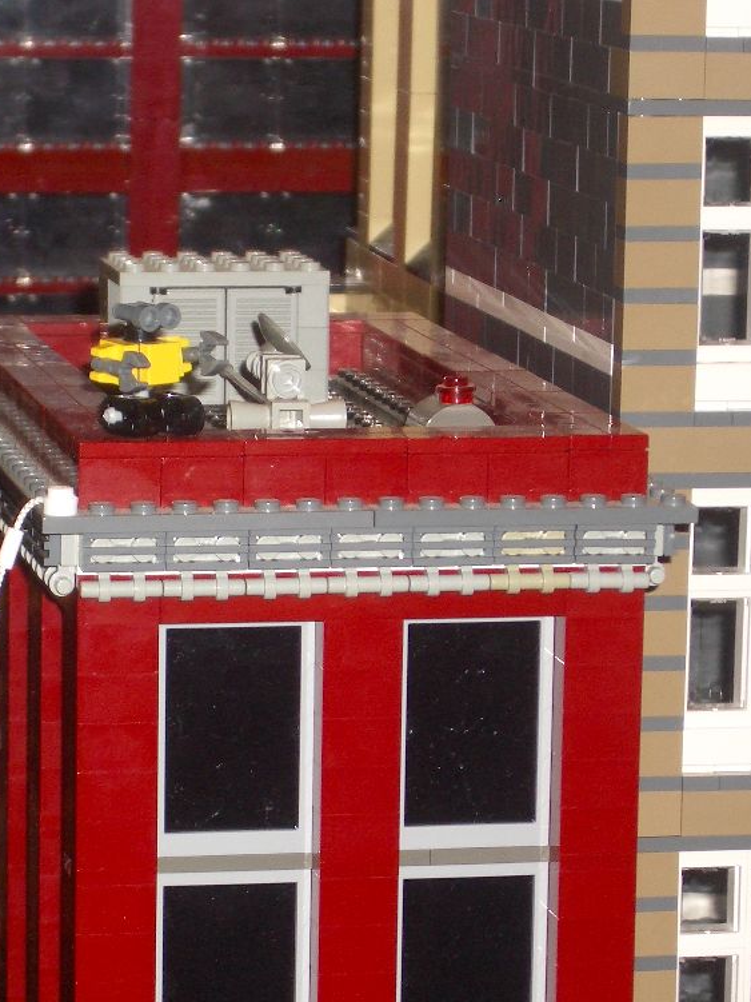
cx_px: 216
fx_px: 4659
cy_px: 575
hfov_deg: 9.2
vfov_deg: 12.3
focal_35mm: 161
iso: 100
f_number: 4.8
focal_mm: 17.4
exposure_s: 1/60
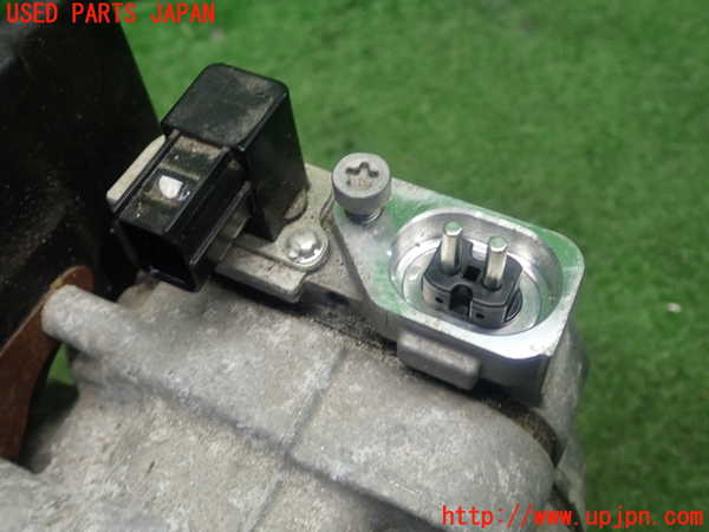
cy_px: 266
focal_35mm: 38
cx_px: 354
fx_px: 778
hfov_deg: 49.0
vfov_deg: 37.7
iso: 200
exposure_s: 1/40
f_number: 2.7
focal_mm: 6.83
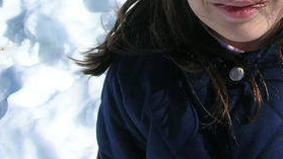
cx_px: 233
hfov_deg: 24.5
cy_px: -28
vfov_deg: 13.8
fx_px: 638
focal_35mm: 85
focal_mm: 5.7
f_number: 4.9
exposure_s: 1/634
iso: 50
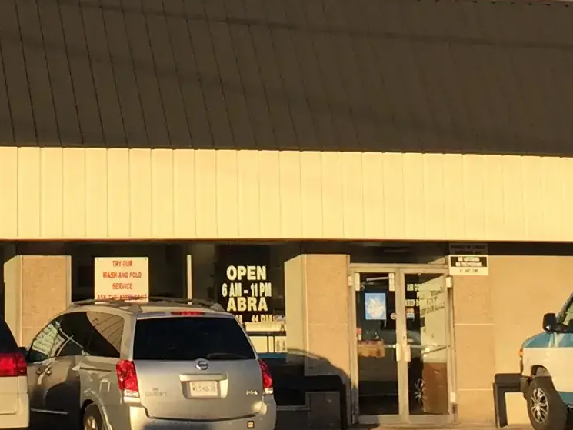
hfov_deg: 15.5
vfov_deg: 11.4
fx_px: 2103
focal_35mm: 127
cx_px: 161
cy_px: -138
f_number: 2.2
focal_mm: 4.15
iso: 32
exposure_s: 1/1412
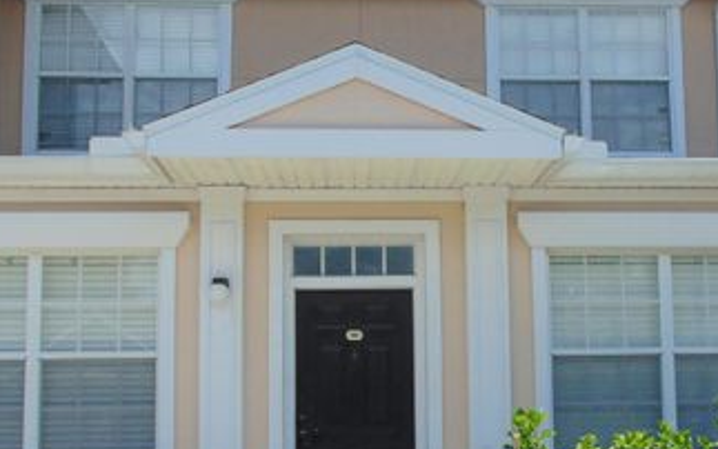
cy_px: 289
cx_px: 465
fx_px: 802
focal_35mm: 41
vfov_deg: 31.1
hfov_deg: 47.6
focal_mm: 4.5
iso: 80
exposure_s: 1/250
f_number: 7.7
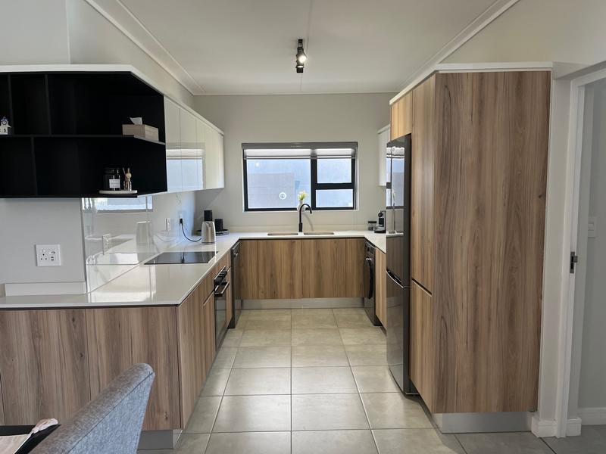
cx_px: 303
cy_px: 227
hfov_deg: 67.3
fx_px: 455
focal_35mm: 26
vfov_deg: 53.1
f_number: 1.6
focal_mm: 5.1
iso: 80
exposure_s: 1/100
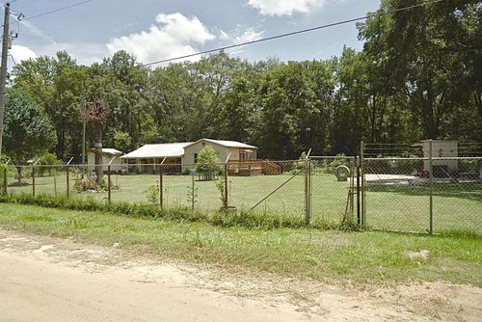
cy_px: 161
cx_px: 241
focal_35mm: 24
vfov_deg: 53.2
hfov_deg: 73.7
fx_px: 322
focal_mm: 24
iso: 400
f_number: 5.6
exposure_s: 1/6000
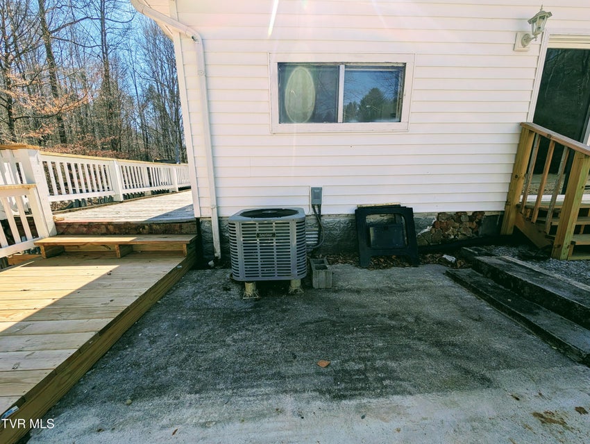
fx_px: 205
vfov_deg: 94.6
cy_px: 222
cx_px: 295
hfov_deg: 110.5
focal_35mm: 12
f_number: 1.95
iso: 40
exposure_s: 1/1229
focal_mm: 2.23
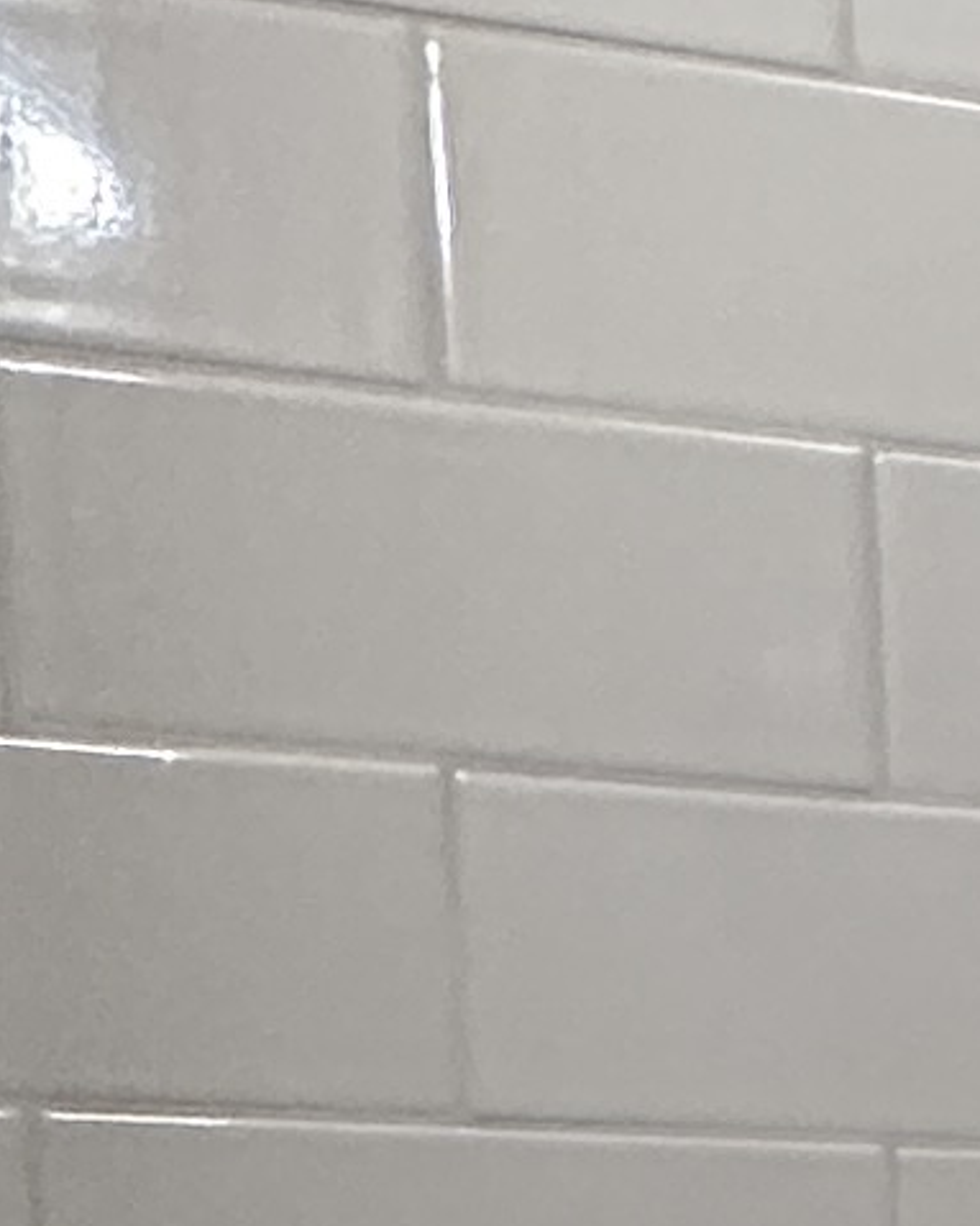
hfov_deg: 8.8
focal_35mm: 115
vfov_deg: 15.5
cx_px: 3531
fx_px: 4171
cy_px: 1776
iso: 250
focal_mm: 2.22
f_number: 2.2
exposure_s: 1/120
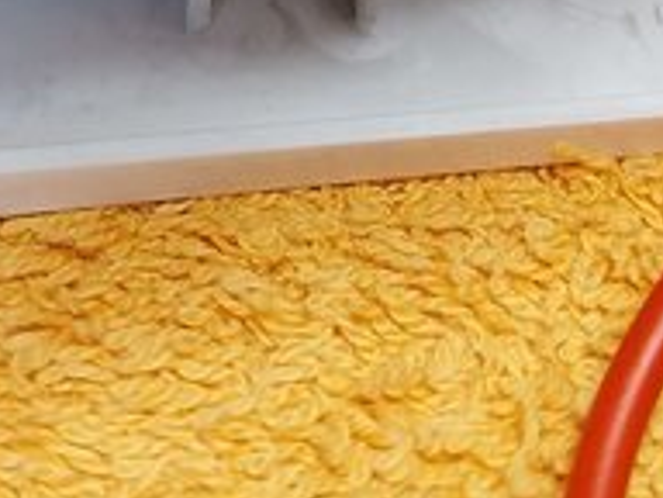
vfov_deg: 17.4
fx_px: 1532
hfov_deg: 24.3
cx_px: 211
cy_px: -138
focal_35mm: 80
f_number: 1.8
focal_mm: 4
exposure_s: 1/50
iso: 160
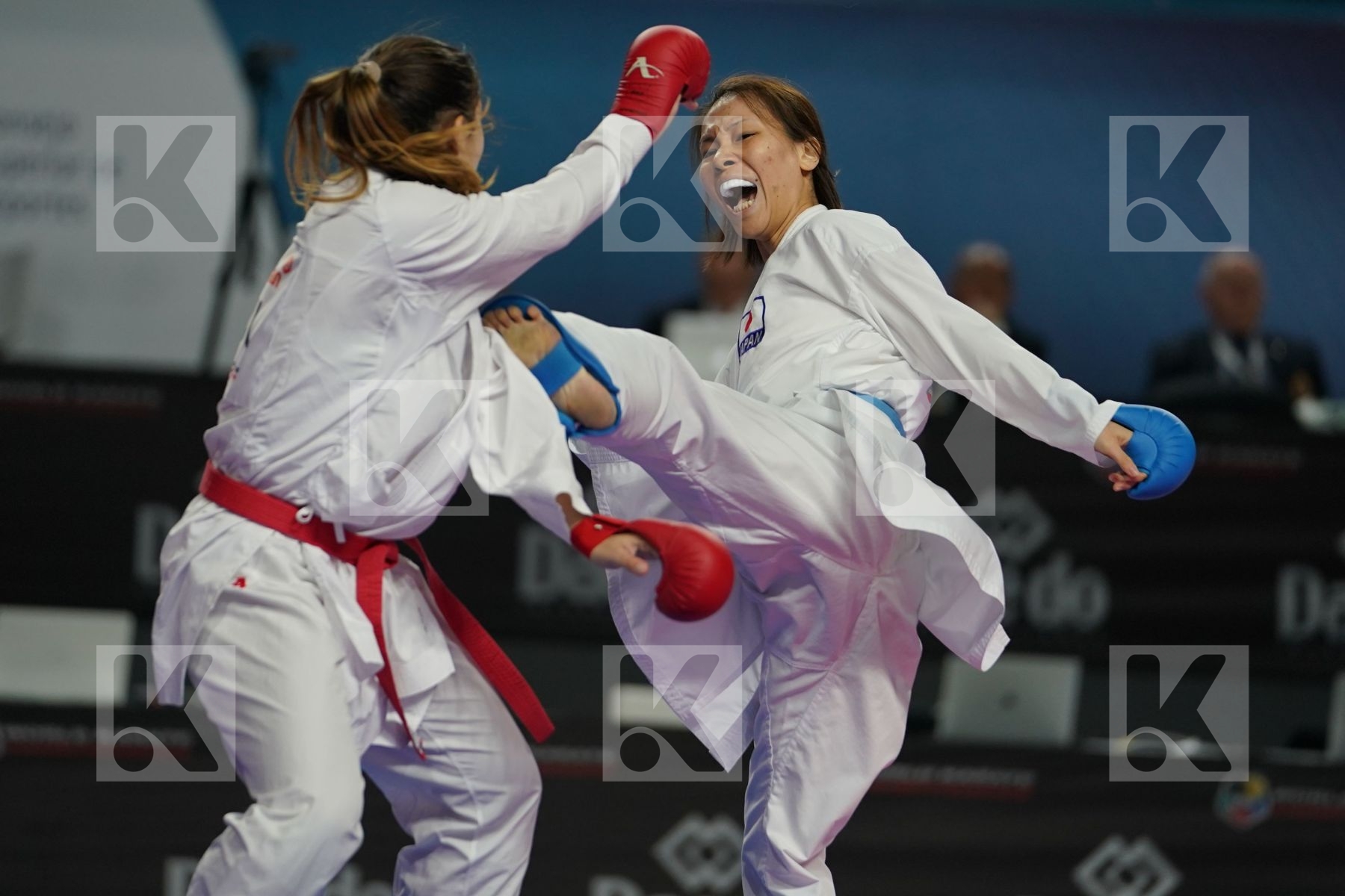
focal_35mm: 300
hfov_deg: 6.9
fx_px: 11207
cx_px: 672
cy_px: 448
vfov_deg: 4.6
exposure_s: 1/1000
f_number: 2.8
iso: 1000
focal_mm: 200
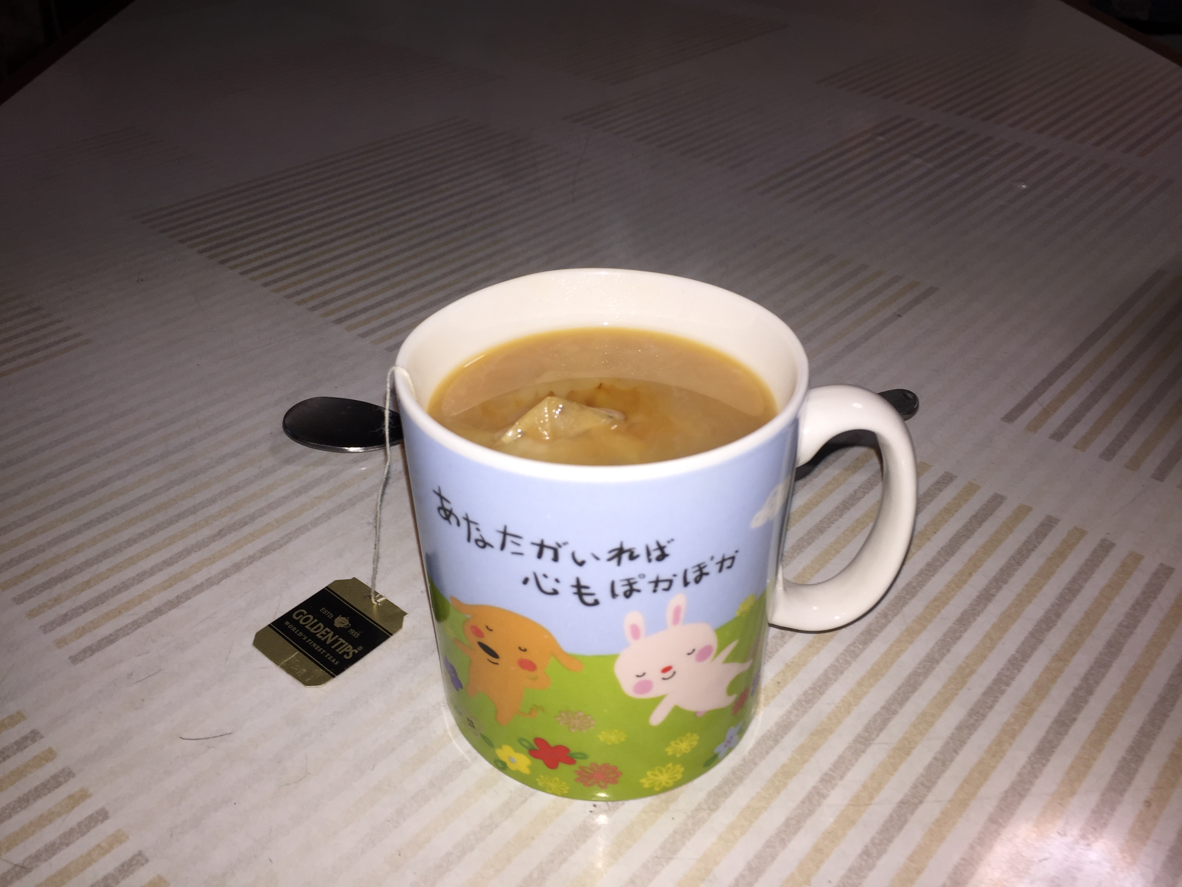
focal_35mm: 29
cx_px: 591
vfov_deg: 48.2
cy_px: 444
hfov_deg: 61.7
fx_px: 990
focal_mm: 4.15
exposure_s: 1/85
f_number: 2.2
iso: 32
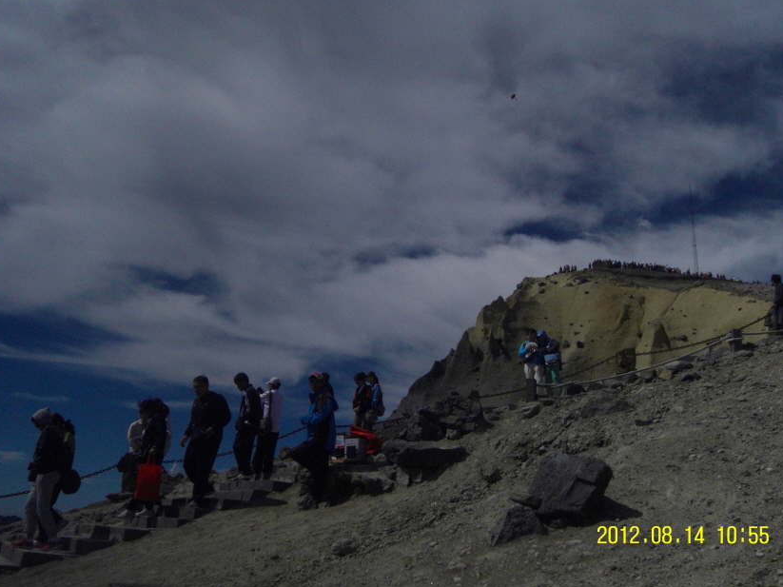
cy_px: 281
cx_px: 401
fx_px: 792
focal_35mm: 35
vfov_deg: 40.7
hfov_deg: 52.6
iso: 200
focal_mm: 5.7
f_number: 8
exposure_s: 1/2000
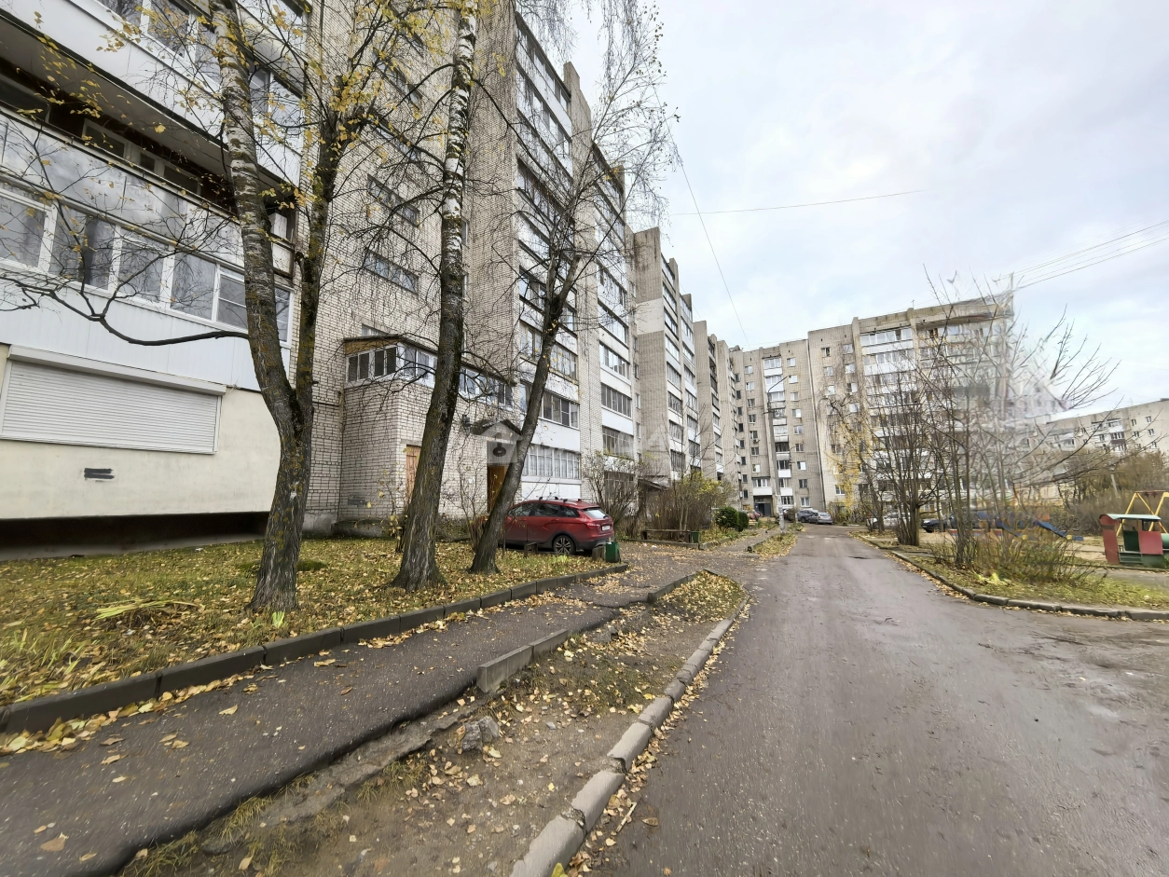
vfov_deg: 89.9
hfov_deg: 106.2
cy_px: 438
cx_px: 584
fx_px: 439
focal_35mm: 13
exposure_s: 1/114
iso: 50
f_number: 2.2
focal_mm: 1.95
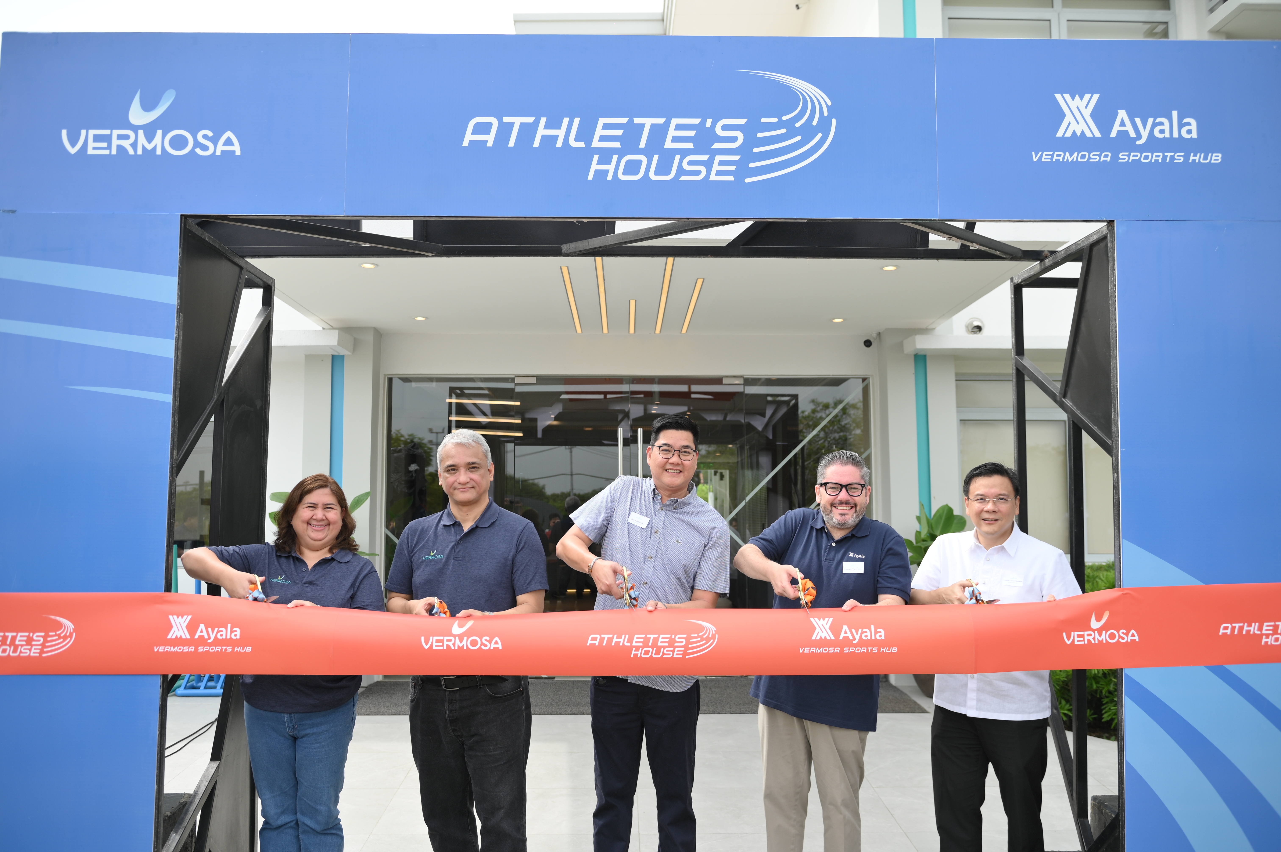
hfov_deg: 63.7
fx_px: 1031
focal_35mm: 29
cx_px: 640
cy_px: 426
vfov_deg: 44.9
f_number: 3.2
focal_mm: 29
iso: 160
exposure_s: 1/800
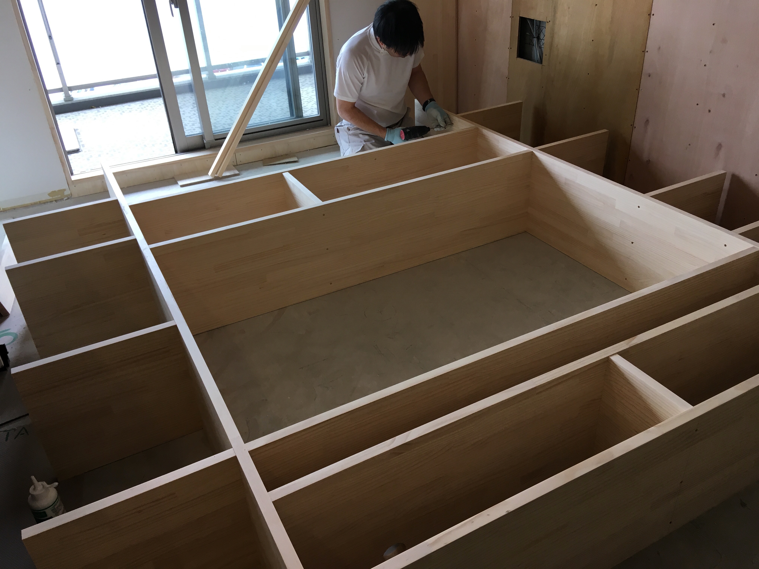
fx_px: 636
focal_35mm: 29
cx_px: 380
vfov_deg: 48.2
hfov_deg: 61.7
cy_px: 284
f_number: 2.2
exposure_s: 1/40
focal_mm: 4.15
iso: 25
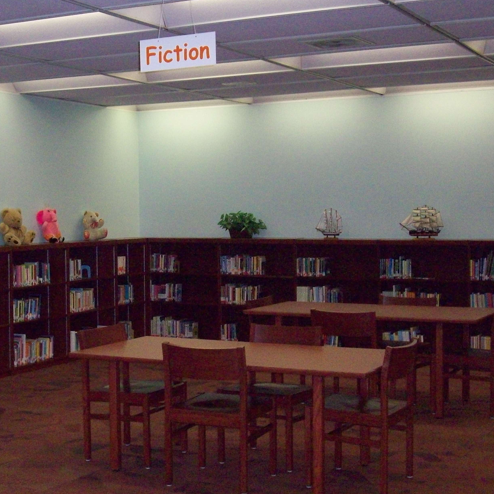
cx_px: 178
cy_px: 246
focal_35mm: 64
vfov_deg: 26.9
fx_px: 1033
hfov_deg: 26.8
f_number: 3.4
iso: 400
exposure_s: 1/161
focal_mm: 9
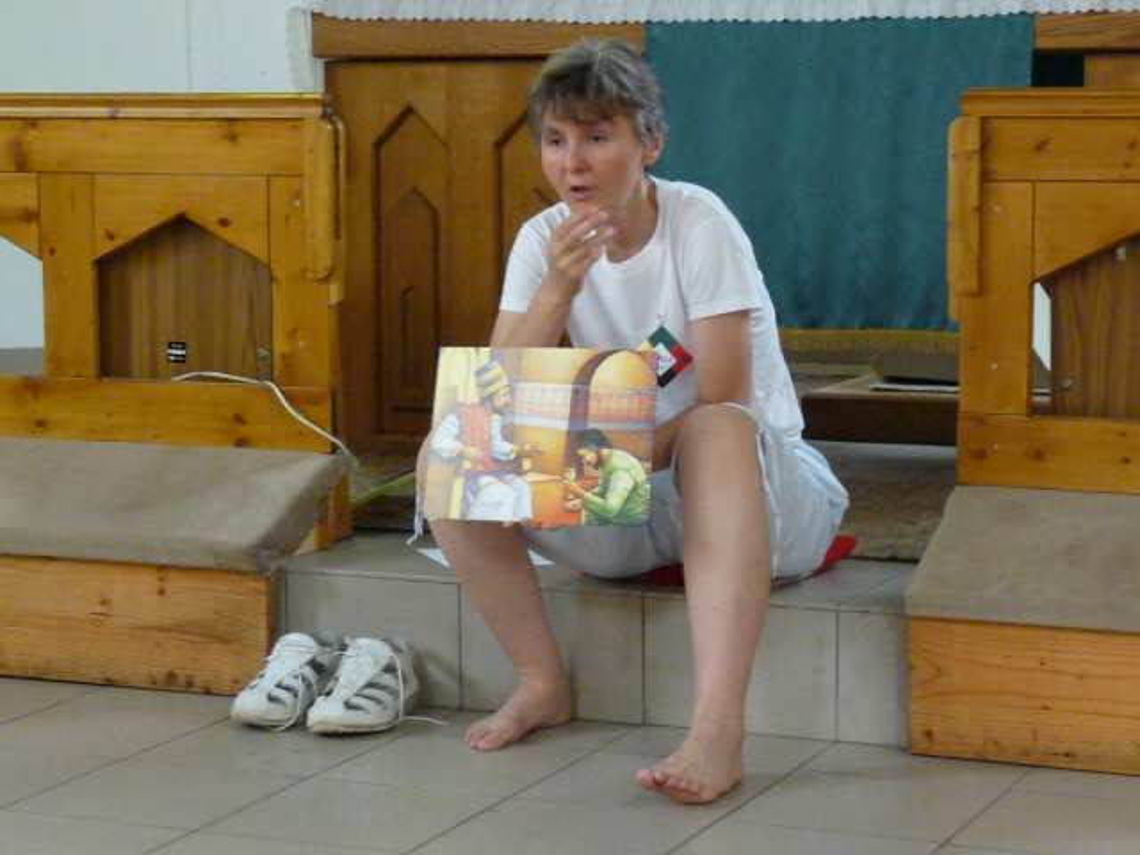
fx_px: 3030
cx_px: 570
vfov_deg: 16.1
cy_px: 428
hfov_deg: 21.3
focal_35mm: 92
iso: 400
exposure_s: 1/10
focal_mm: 9.2
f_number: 3.2
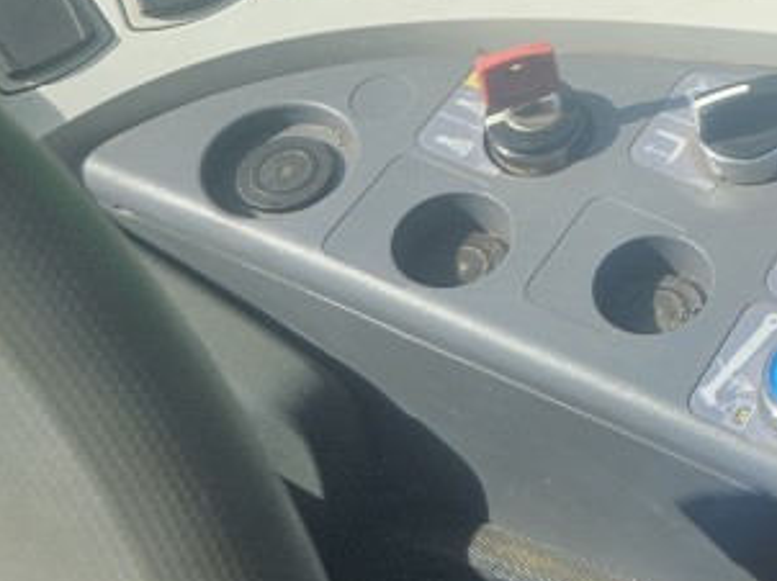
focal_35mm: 78
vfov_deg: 18.5
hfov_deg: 22.3
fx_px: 1749
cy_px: 23
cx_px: 1024
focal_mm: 5.4
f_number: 1.8
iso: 25
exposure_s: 1/1076
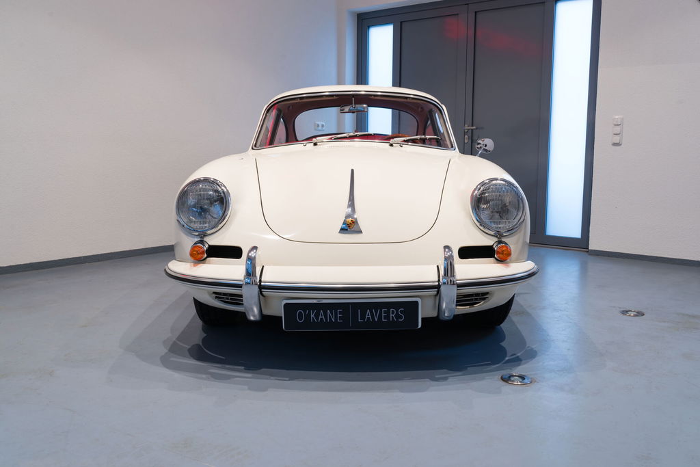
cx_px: 350
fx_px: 681
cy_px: 234
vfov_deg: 37.9
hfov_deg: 54.4
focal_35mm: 35
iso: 100
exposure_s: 2
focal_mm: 35
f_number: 10
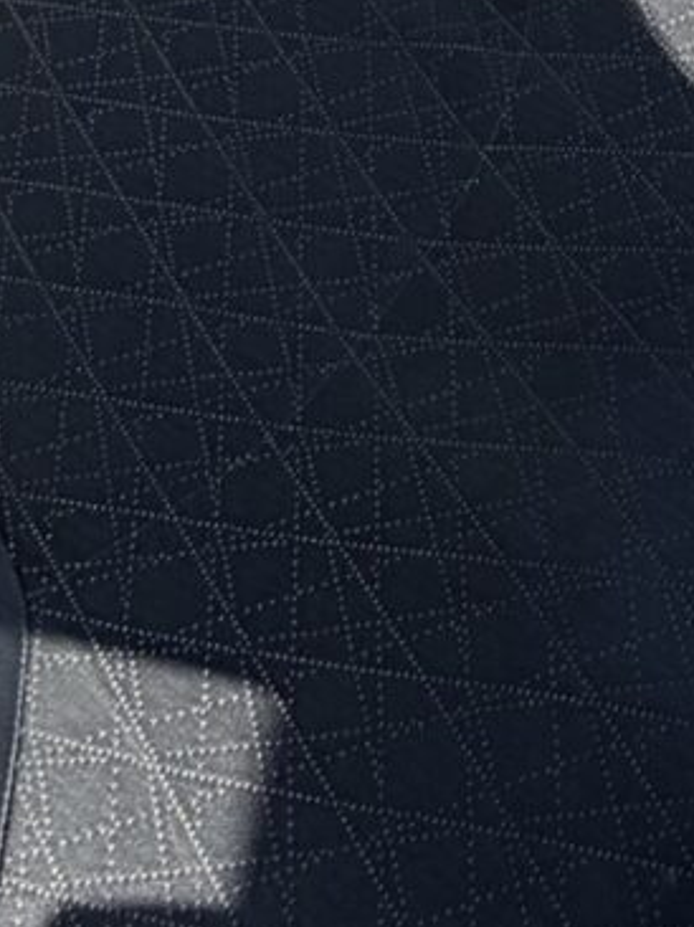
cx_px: 94
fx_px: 2623
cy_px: -798
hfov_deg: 14.9
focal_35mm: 98
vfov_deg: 16.4
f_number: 2.2
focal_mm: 2.22
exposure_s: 1/486
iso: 64
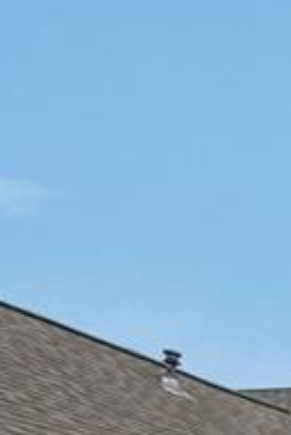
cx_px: 944
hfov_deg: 10.4
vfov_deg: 22.0
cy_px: 673
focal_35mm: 75
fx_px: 902
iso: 100
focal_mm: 14.7
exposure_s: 1/250
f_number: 8
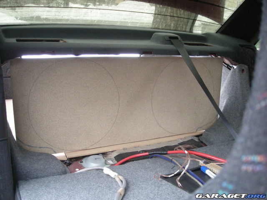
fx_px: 270
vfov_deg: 40.7
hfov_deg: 52.6
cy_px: 100
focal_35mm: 35
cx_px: 134
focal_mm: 5.7
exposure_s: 1/70.1
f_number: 2.8
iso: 317
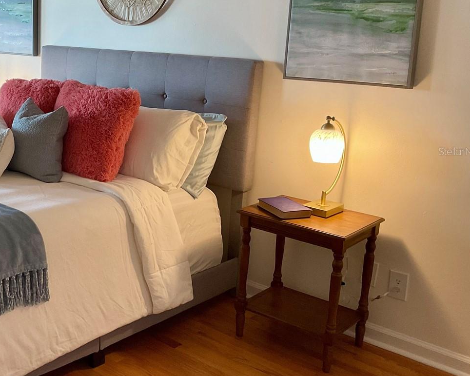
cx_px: 95
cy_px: 151
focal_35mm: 47
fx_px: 654
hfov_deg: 38.1
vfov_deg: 32.0
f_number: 1.8
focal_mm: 3
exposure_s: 1/60
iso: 64
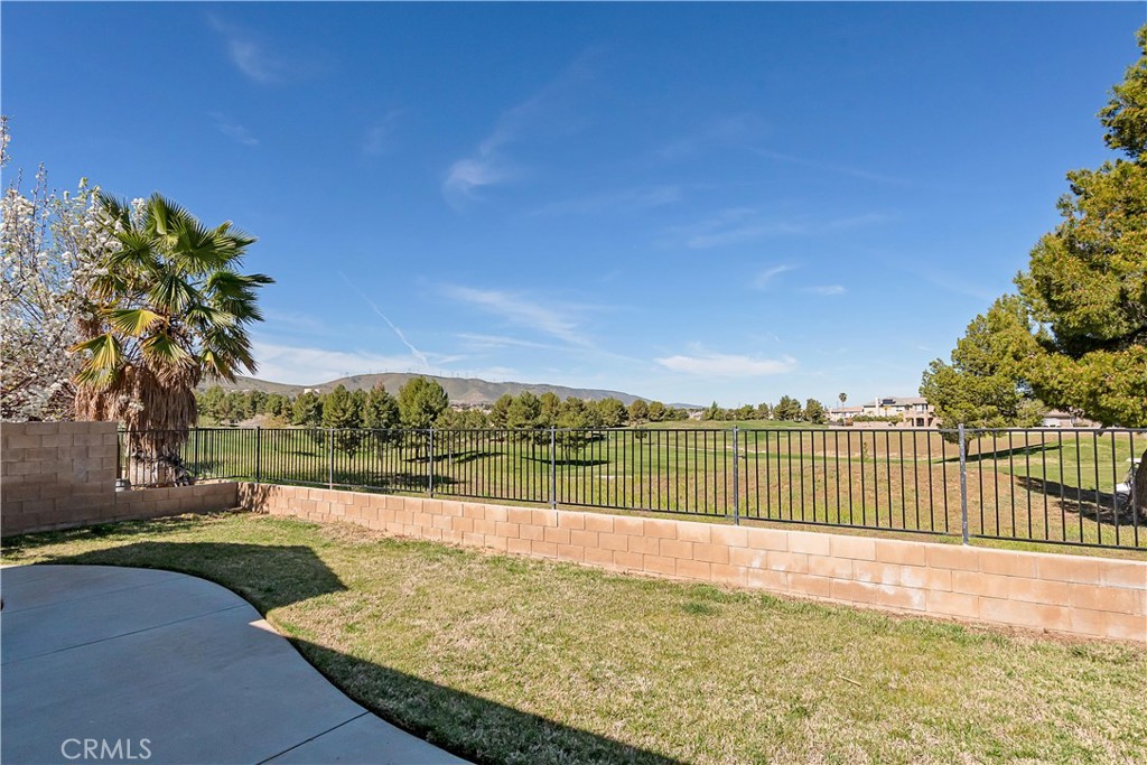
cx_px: 574
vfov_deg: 64.6
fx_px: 605
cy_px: 382
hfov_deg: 86.9
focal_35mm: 19
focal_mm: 13
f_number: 11
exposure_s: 1/800
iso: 200
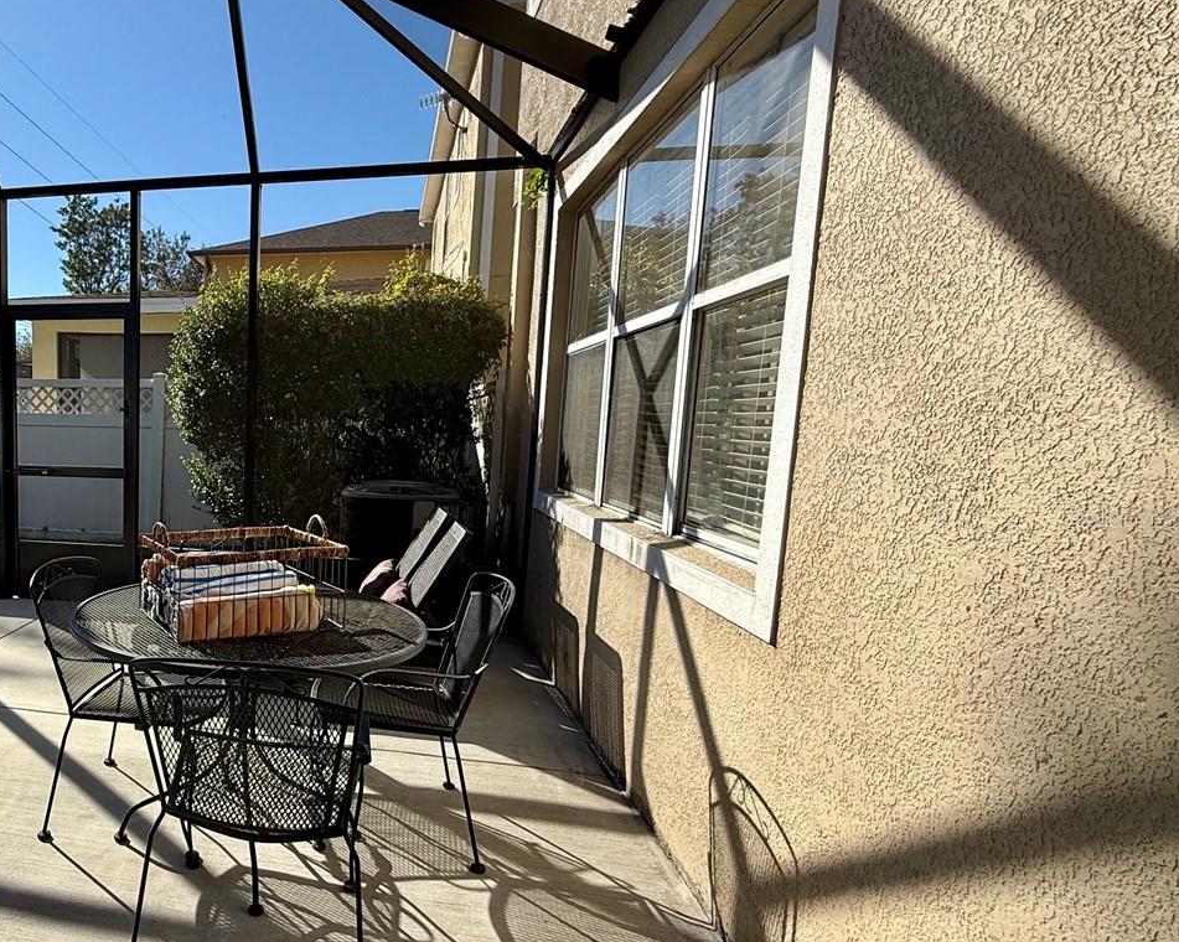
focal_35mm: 23
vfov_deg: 60.7
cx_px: 191
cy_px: 518
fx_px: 802
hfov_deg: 64.3
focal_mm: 2.22
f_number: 2.2
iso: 50
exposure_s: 1/1068
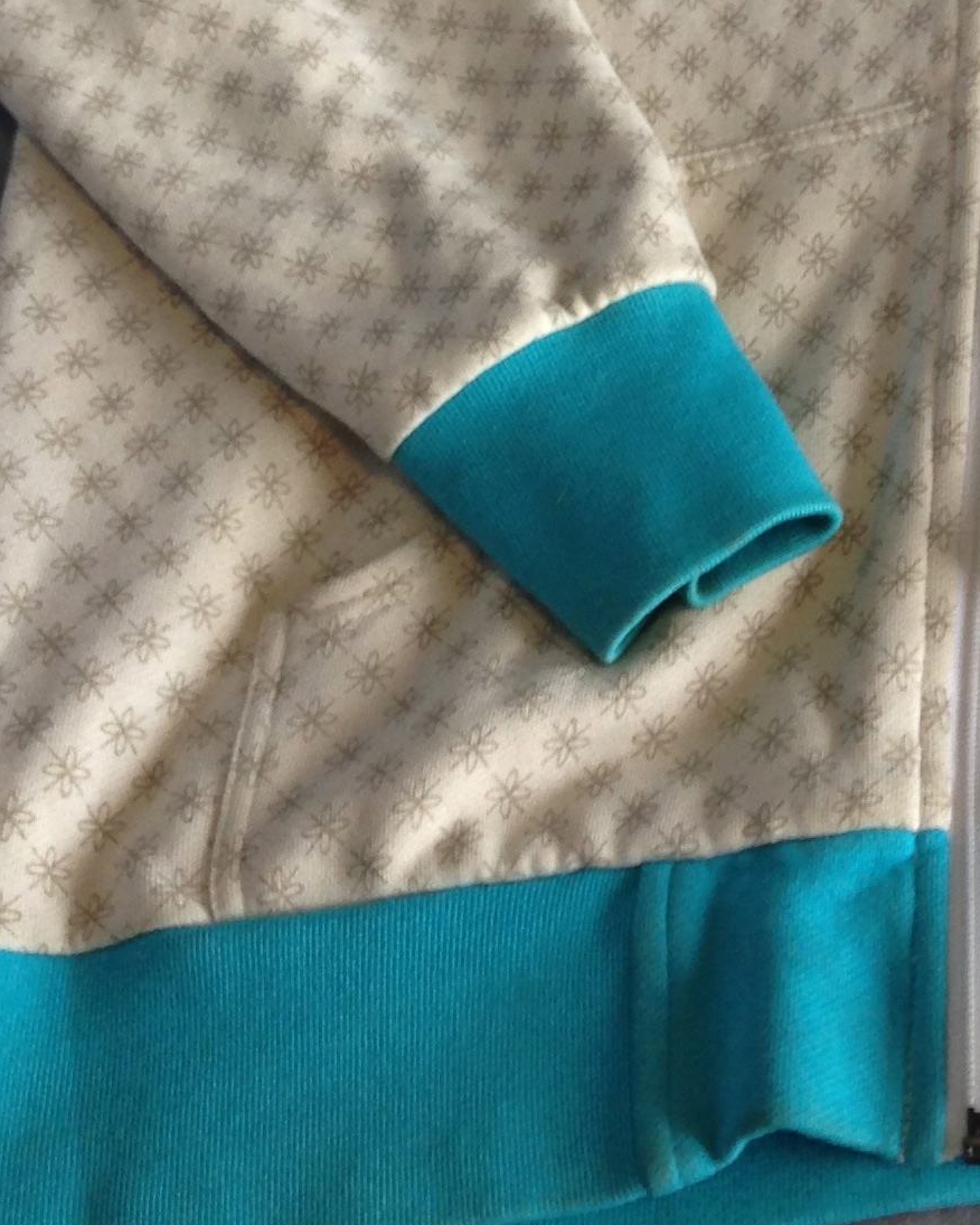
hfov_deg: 15.7
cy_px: -285
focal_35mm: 96
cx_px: 960
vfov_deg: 18.8
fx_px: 3481
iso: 50
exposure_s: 1/20
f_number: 2.4
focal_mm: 4.13
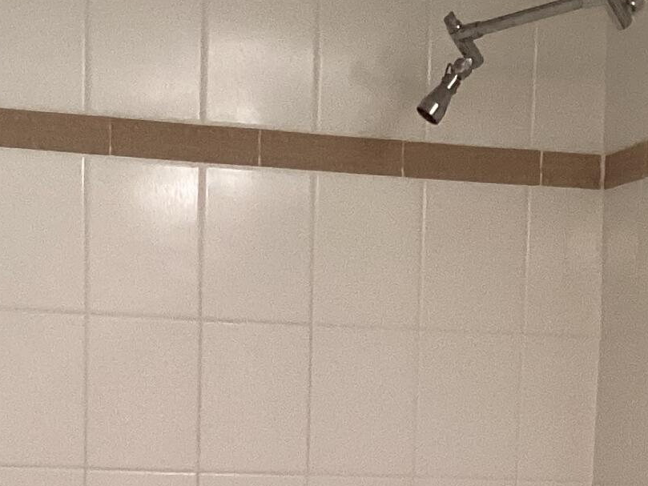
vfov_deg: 12.2
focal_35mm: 115
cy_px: 776
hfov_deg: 17.1
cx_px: 345
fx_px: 2153
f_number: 2.4
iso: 160
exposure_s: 1/60
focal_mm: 3.3
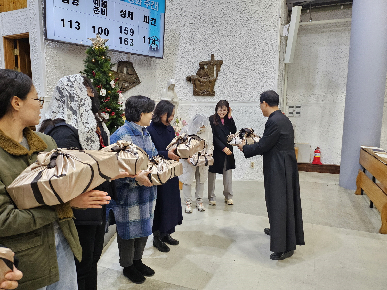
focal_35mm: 24
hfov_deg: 71.6
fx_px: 268
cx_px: 194
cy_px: 145
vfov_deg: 56.8
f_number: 1.8
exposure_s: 1/120
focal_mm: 5
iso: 500
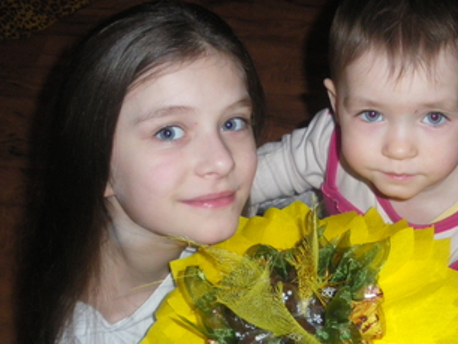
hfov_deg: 35.8
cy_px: 239
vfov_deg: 27.3
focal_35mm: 53
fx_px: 702
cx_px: 301
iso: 400
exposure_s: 1/50
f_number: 3.5
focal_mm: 6.3
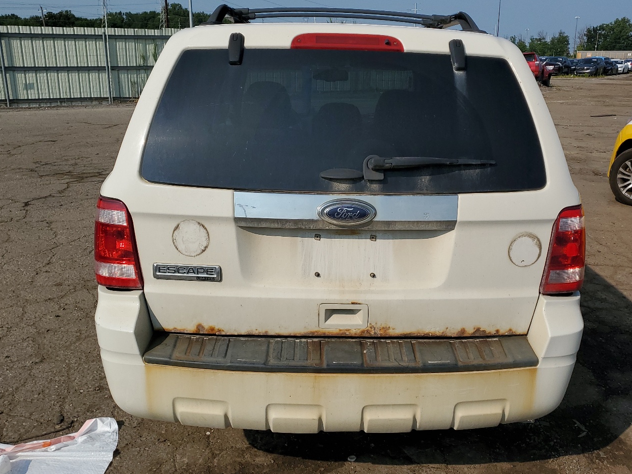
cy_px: 243
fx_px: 602
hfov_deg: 55.3
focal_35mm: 33
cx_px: 336
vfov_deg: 42.9
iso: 50
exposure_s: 1/10000
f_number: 1.5
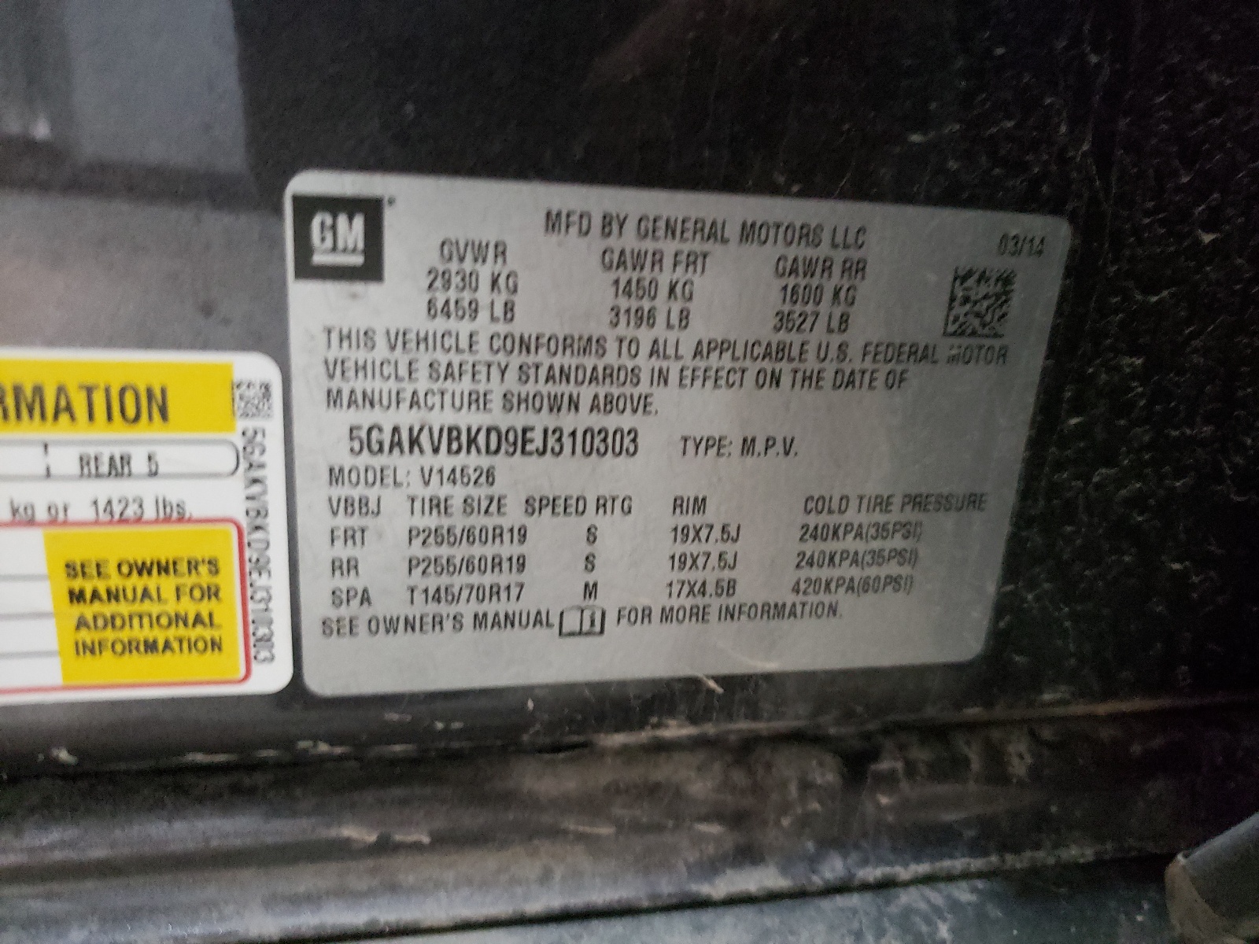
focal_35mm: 26
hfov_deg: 67.3
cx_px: 630
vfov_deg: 53.1
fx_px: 946
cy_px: 472
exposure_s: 1/24
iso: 712
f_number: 1.5
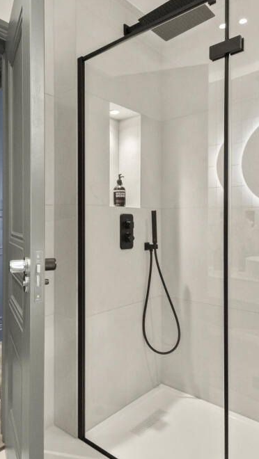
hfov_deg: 44.0
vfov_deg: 71.9
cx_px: 92
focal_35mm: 26
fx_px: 317
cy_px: 225
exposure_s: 1/50
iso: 12800
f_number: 10
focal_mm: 16
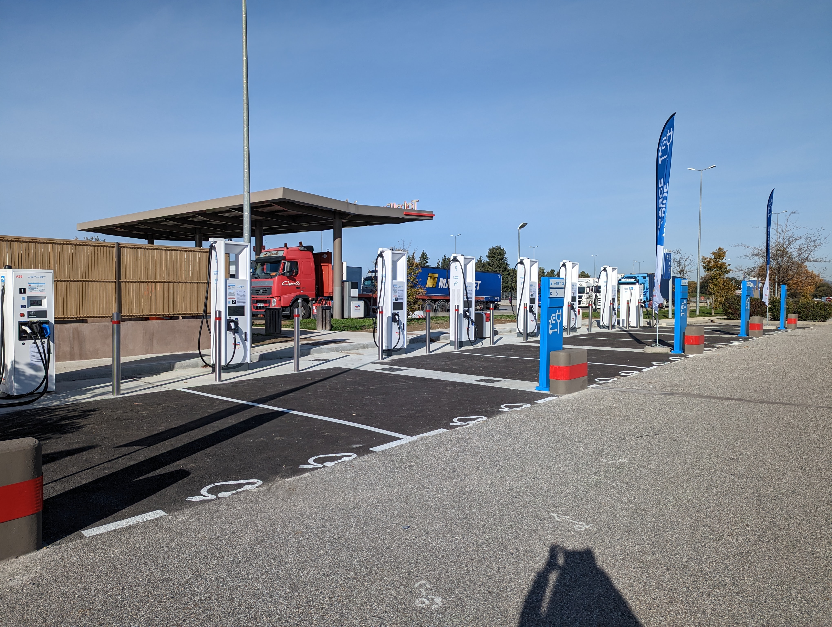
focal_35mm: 24
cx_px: 416
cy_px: 314
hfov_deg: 71.5
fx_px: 578
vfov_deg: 56.9
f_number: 1.85
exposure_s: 1/4049
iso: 43
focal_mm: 6.81
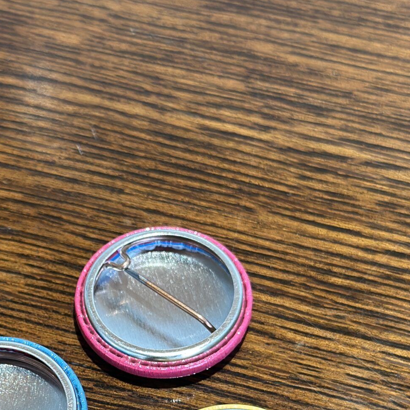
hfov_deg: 15.6
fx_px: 1487
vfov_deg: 15.5
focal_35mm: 111
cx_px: 116
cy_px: 361
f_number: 1.78
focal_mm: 6.86
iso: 80
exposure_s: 1/50
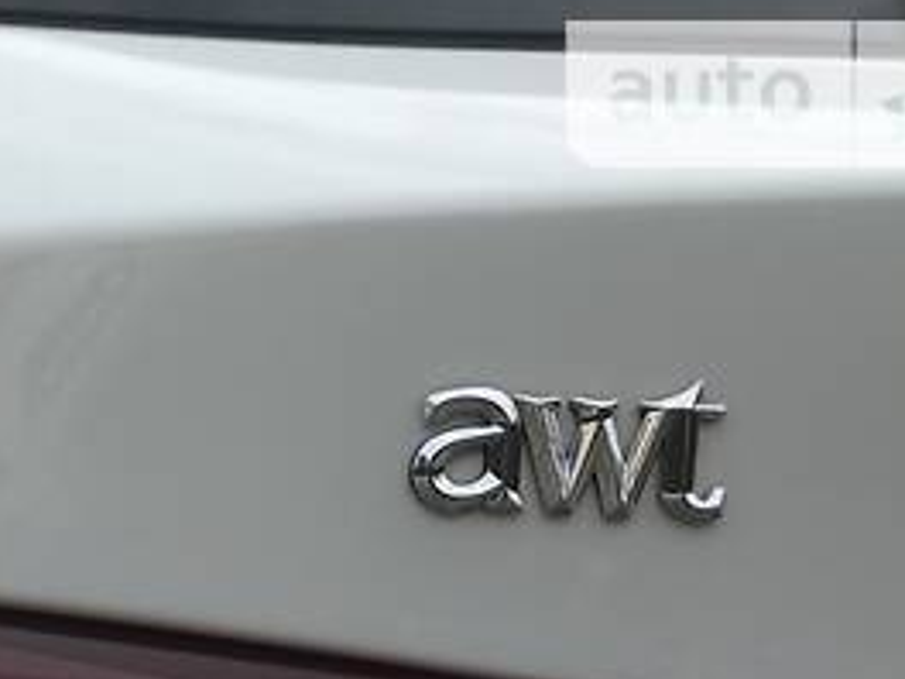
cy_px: 1008
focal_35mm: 173
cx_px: -261
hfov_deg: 11.2
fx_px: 4523
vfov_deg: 8.4
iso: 20
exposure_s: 1/267
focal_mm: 6.6
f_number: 2.8
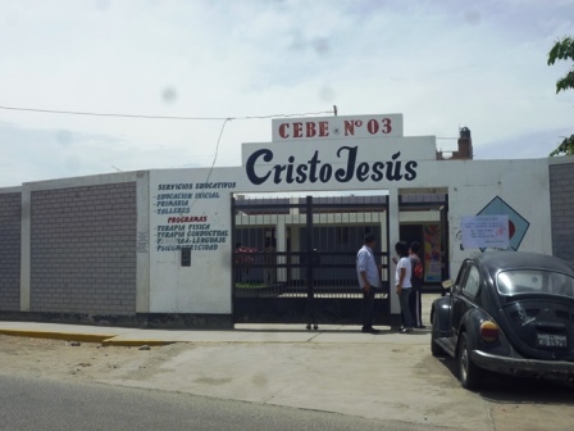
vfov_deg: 30.3
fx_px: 796
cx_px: 287
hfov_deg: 39.7
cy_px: 216
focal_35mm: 48
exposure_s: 1/125
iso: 100
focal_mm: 8.6
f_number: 13
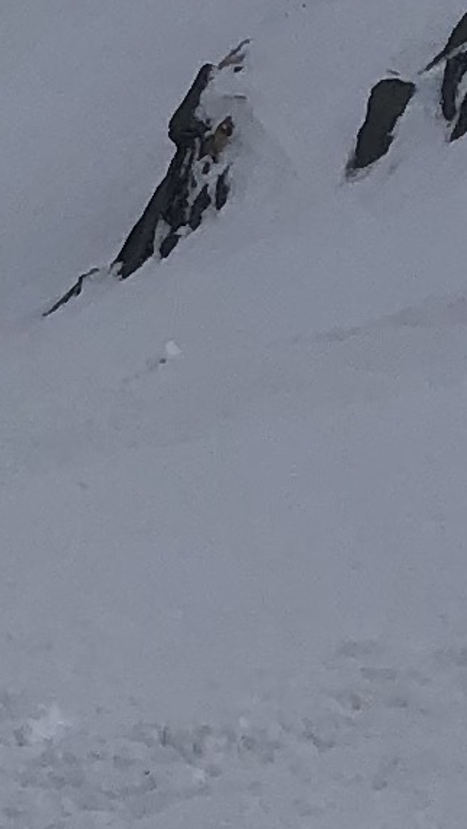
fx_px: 4730
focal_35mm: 215
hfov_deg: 5.0
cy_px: 328
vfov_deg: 10.0
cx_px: -1421
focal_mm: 3.99
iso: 25
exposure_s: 1/5405
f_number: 1.8
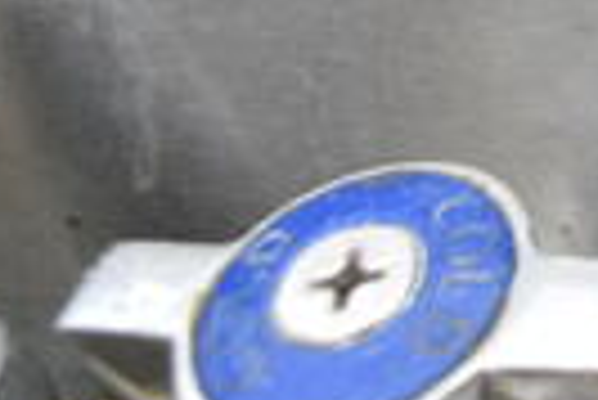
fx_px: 2062
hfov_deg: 13.4
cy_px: -202
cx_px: 1308
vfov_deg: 10.7
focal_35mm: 124
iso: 100
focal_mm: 18
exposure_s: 1/100
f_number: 5
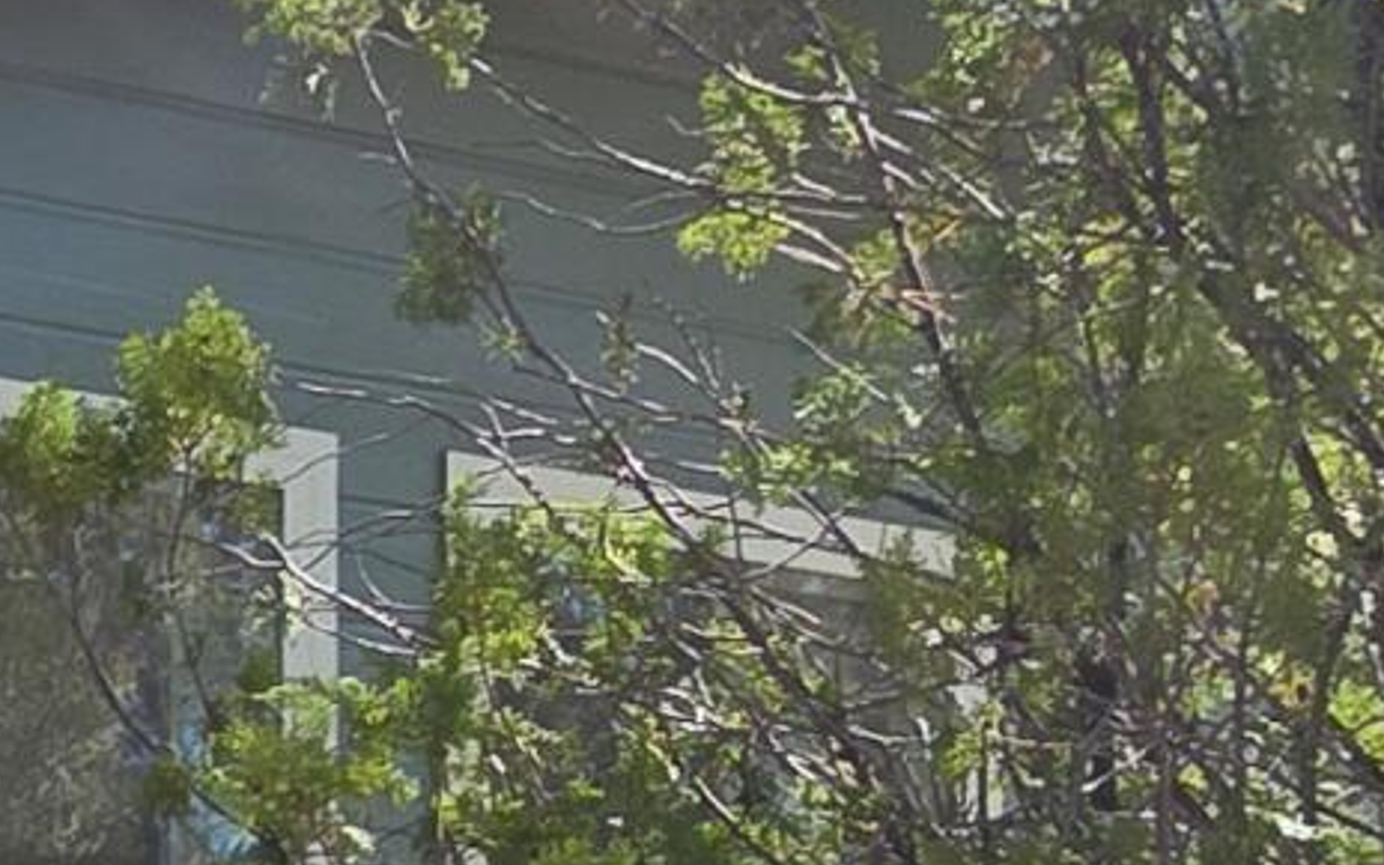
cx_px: -1181
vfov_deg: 13.6
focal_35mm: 89
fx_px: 3357
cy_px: 1411
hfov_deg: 18.0
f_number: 1.9
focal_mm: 2.2
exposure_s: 1/709
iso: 40
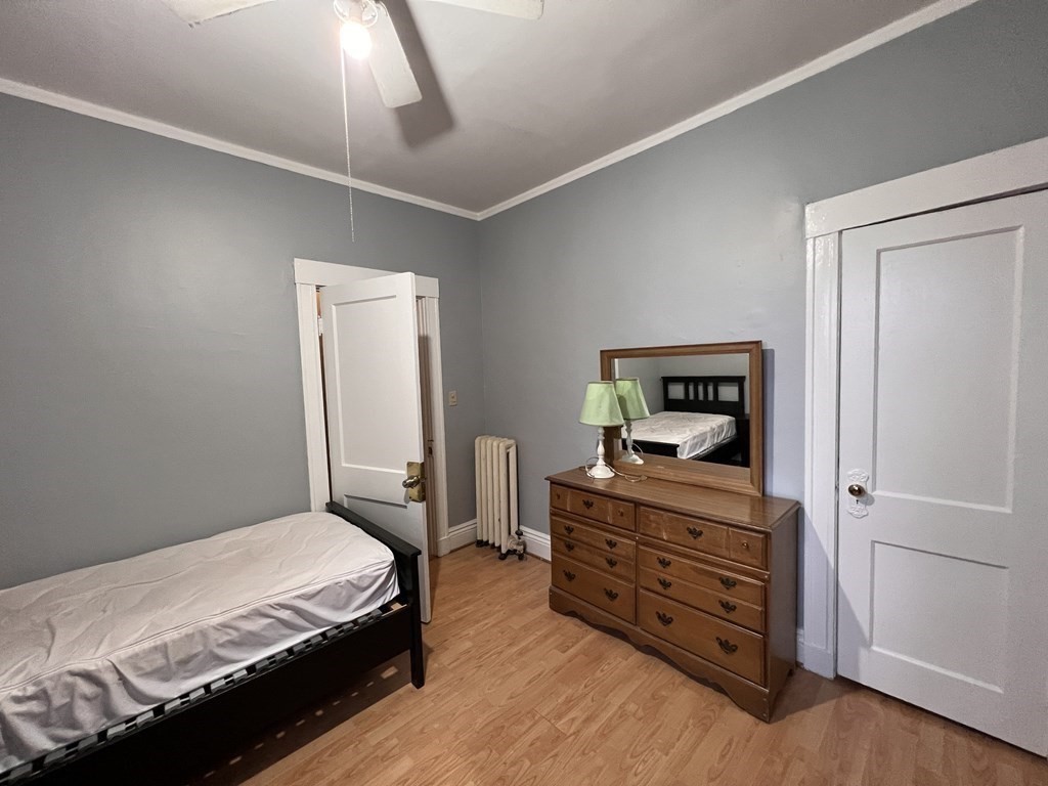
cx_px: 524
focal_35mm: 13
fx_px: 394
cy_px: 393
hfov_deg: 106.2
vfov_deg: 89.9
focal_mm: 1.57
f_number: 1.8
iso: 400
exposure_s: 1/60
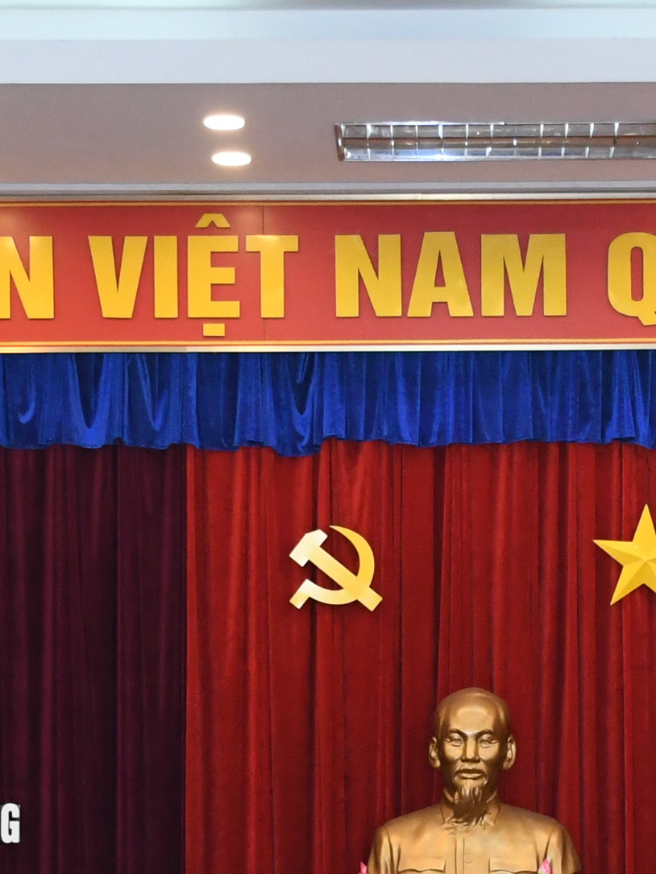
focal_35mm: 150
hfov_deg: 9.9
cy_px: 930
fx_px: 3786
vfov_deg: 13.0
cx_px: 531
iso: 2500
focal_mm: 27
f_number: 5
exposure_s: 1/200
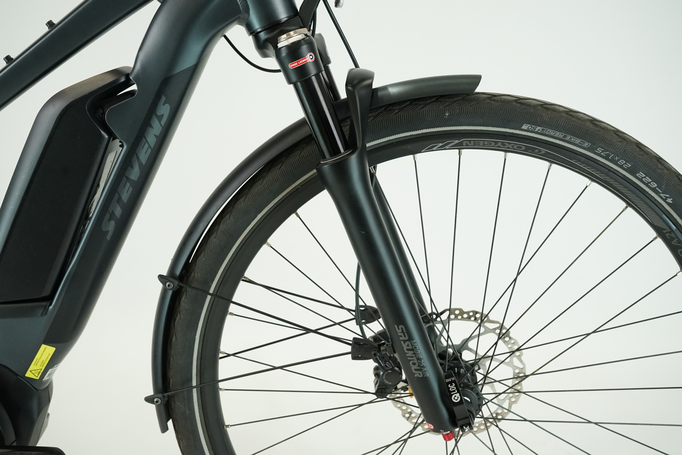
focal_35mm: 39
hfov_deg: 49.6
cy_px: 228
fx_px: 739
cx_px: 341
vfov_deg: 34.2
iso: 2500
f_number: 7.1
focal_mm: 39
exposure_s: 1/200
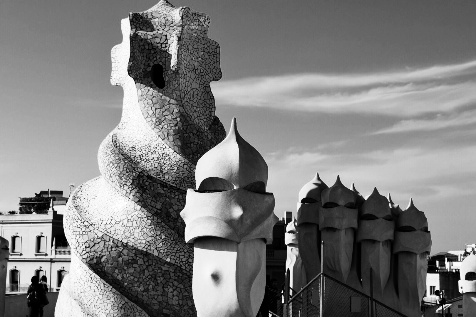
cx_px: 238
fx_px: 1091
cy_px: 158
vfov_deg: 16.6
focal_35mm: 82
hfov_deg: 24.6
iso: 200
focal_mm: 55
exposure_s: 1/500
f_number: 11
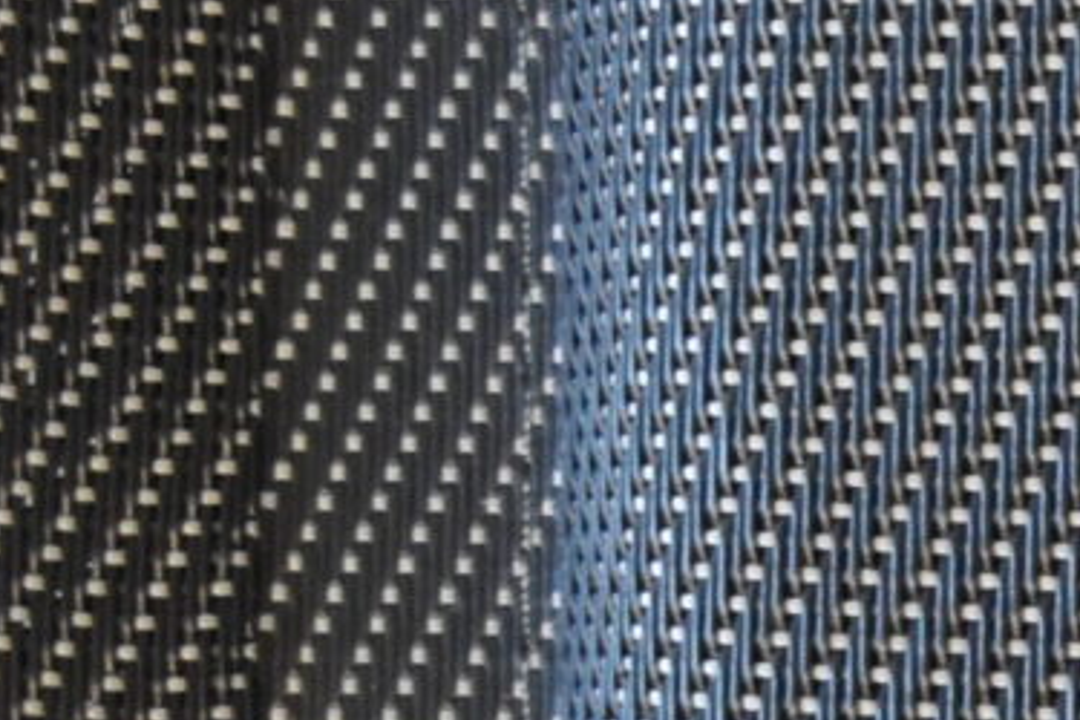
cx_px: 3341
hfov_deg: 7.8
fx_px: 6749
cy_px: 1323
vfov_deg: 6.0
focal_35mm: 225
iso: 1400
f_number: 3.8
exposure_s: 1/30
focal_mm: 22
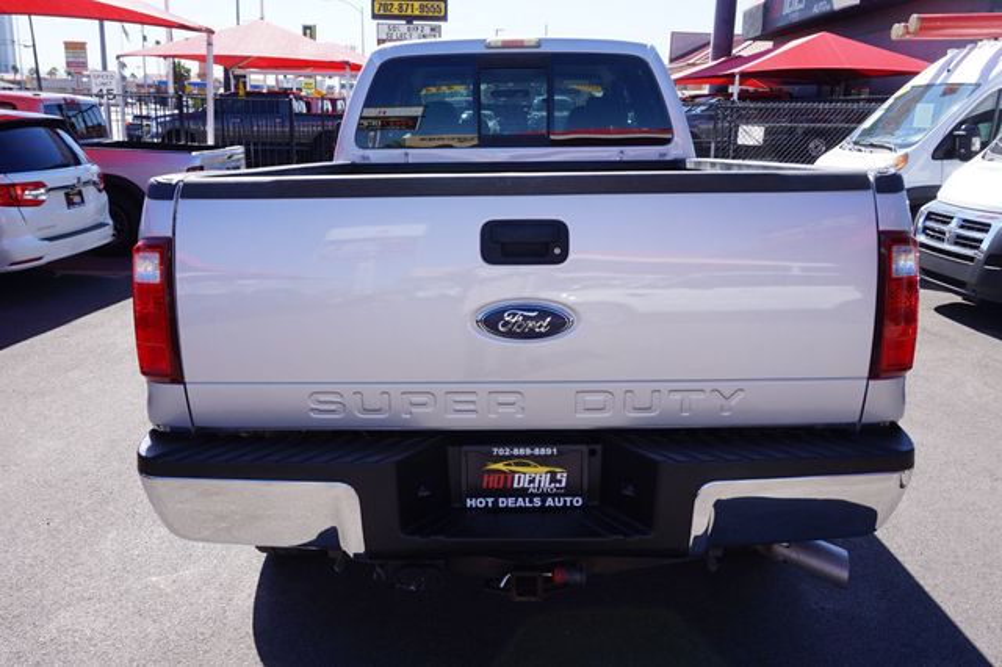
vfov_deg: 43.6
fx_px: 835
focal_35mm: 30
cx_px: 501
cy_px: 334
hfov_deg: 62.0
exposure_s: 1/80
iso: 100
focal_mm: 20
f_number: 10
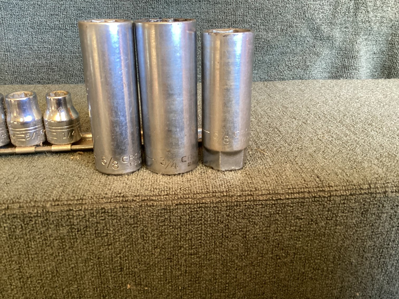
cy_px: 150
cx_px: 200
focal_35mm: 31
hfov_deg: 58.3
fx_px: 357
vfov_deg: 45.4
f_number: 2.4
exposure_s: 1/60
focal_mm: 3.3
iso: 320
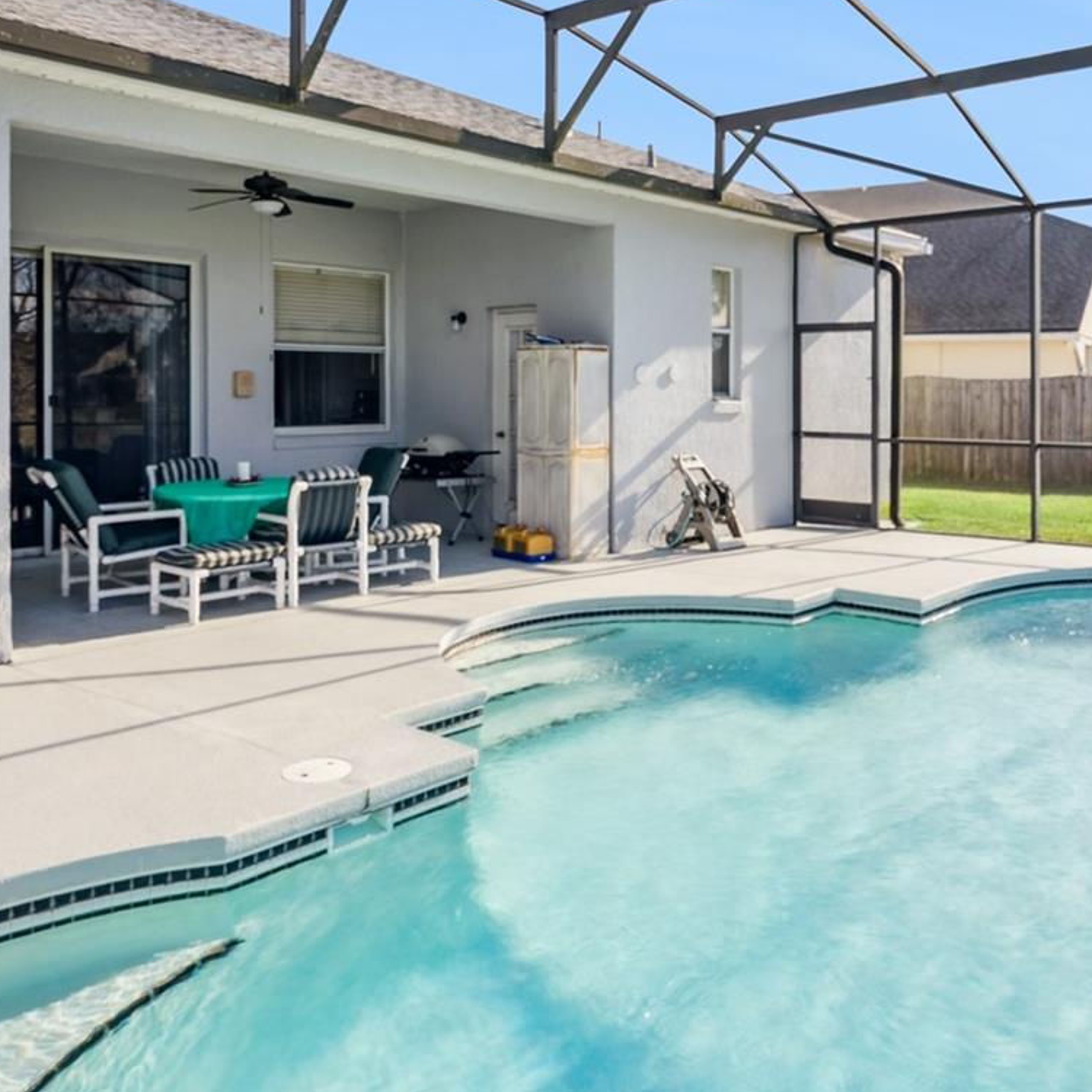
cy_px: 411
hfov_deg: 55.1
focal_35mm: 29
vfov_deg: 55.0
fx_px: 1035
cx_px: 665
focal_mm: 16
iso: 100
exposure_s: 1/60
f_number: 13
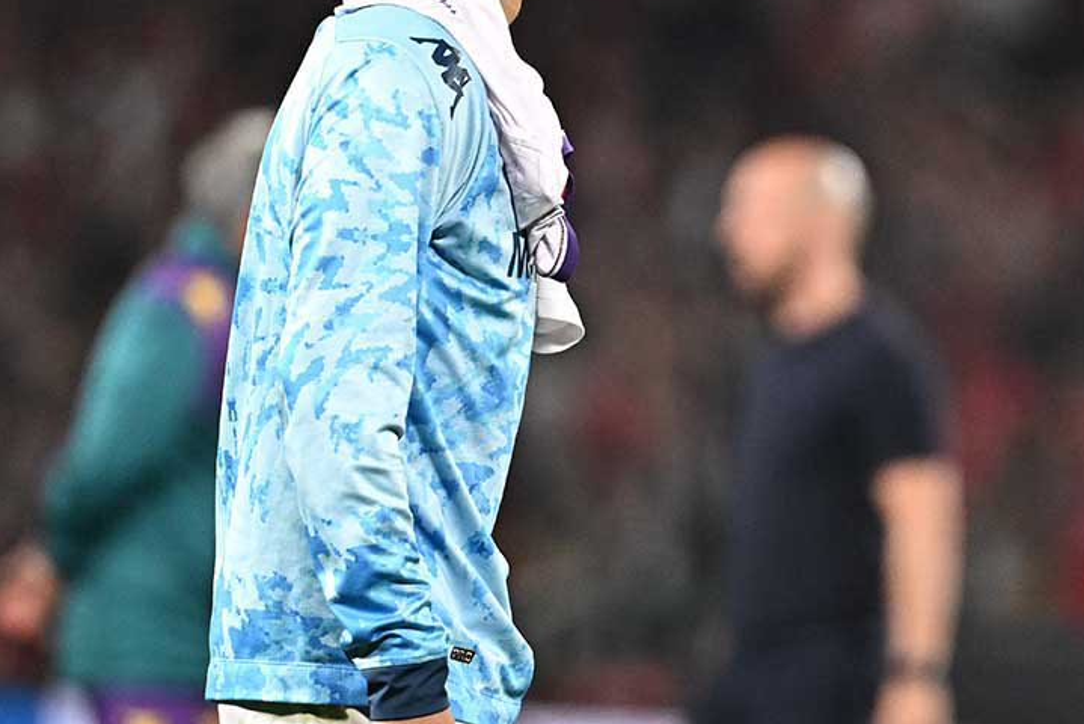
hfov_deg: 2.1
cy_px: 265
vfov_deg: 1.4
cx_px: 709
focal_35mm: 1001
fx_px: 30152
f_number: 4
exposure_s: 1/1600
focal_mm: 400
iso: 5000
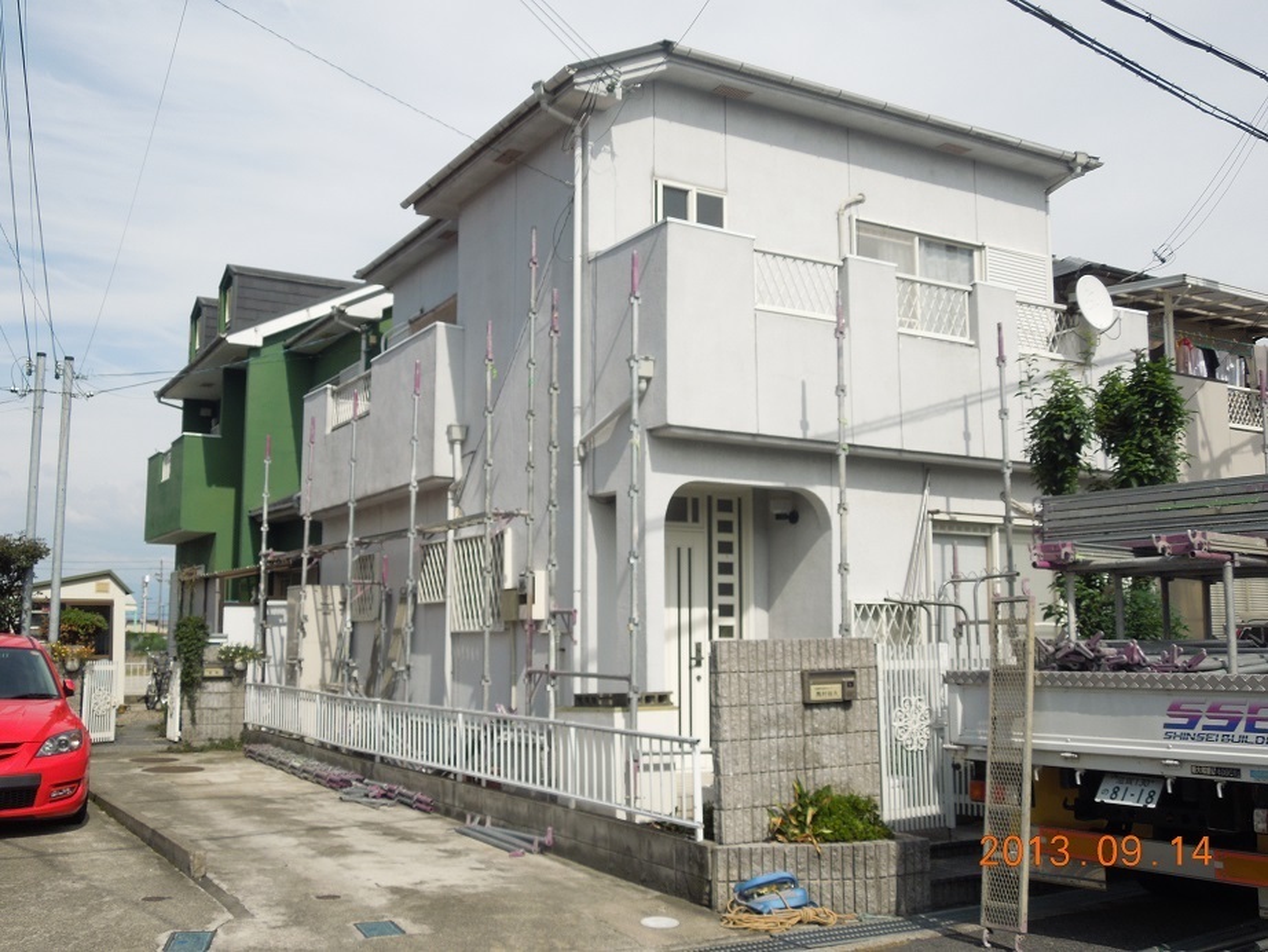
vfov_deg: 40.7
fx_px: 1282
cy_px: 476
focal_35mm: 35
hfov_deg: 52.6
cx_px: 634
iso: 100
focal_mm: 6.3
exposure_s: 1/250
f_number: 7.4
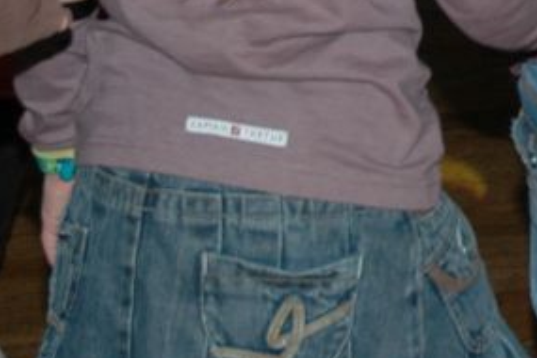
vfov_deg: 5.0
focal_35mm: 269
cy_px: -271
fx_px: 4012
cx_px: 1142
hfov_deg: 7.3
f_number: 4.2
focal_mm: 34
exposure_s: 1/60
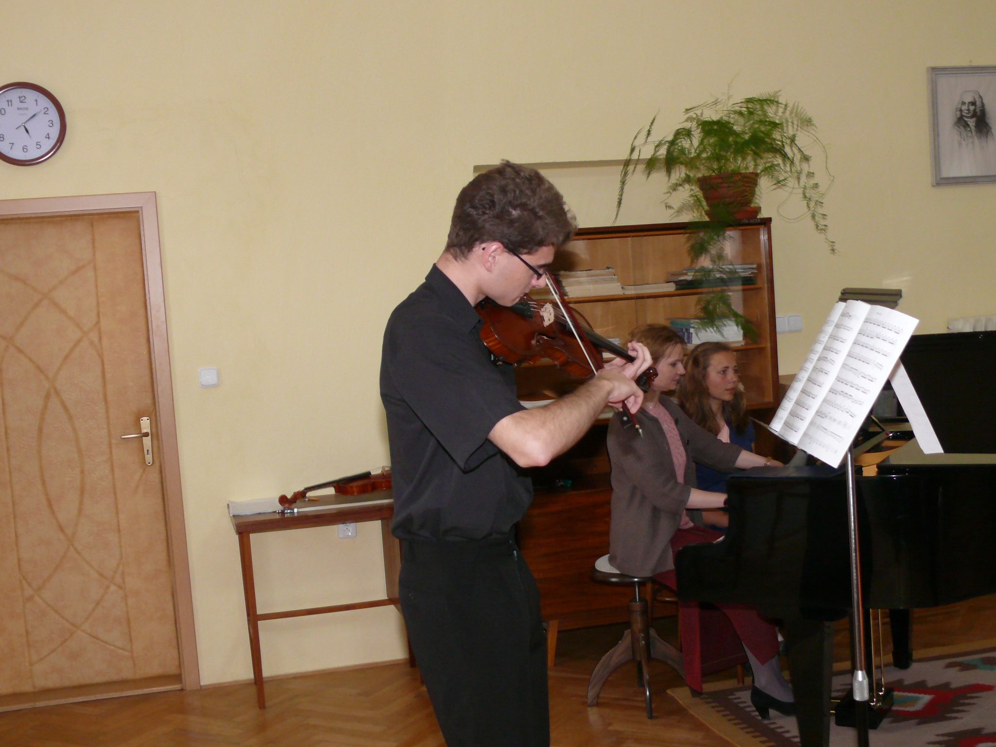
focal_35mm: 47
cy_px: 374
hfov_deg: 40.4
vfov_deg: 30.9
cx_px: 498
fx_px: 1352
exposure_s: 1/30
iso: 200
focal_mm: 8.9
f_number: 2.8
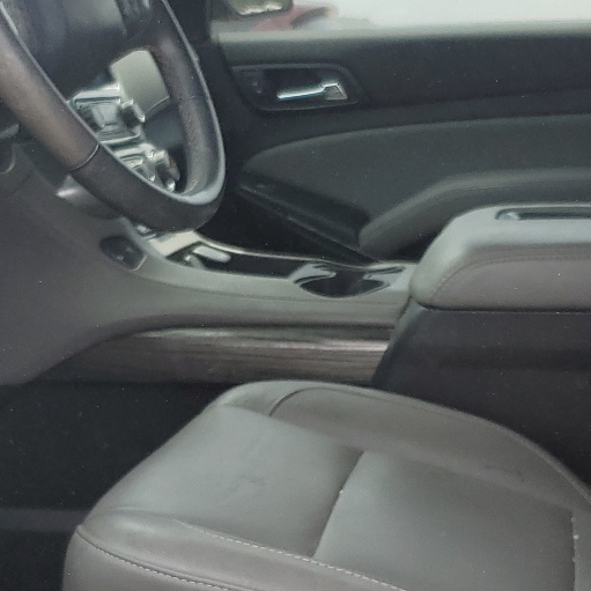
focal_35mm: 72
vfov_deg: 23.9
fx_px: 1391
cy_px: 356
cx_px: 265
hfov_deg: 24.0
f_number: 1.5
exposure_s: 1/1111
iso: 50
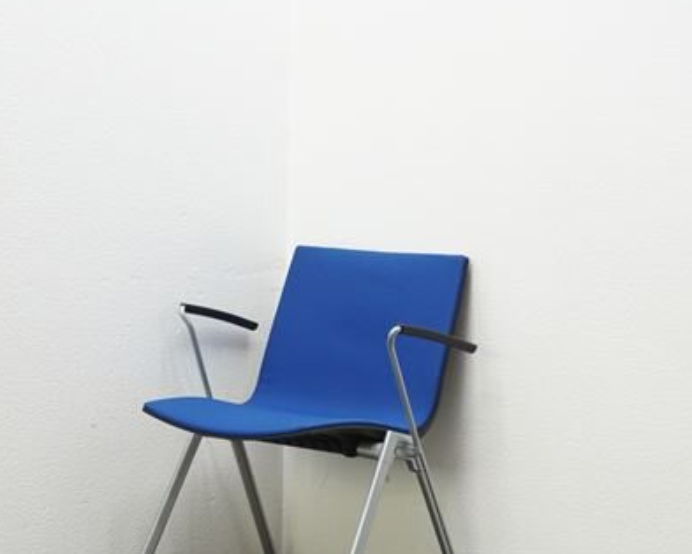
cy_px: 348
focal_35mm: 80
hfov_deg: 23.8
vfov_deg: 19.2
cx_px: 285
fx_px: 1637
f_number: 5
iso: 400
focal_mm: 31
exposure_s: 1/50
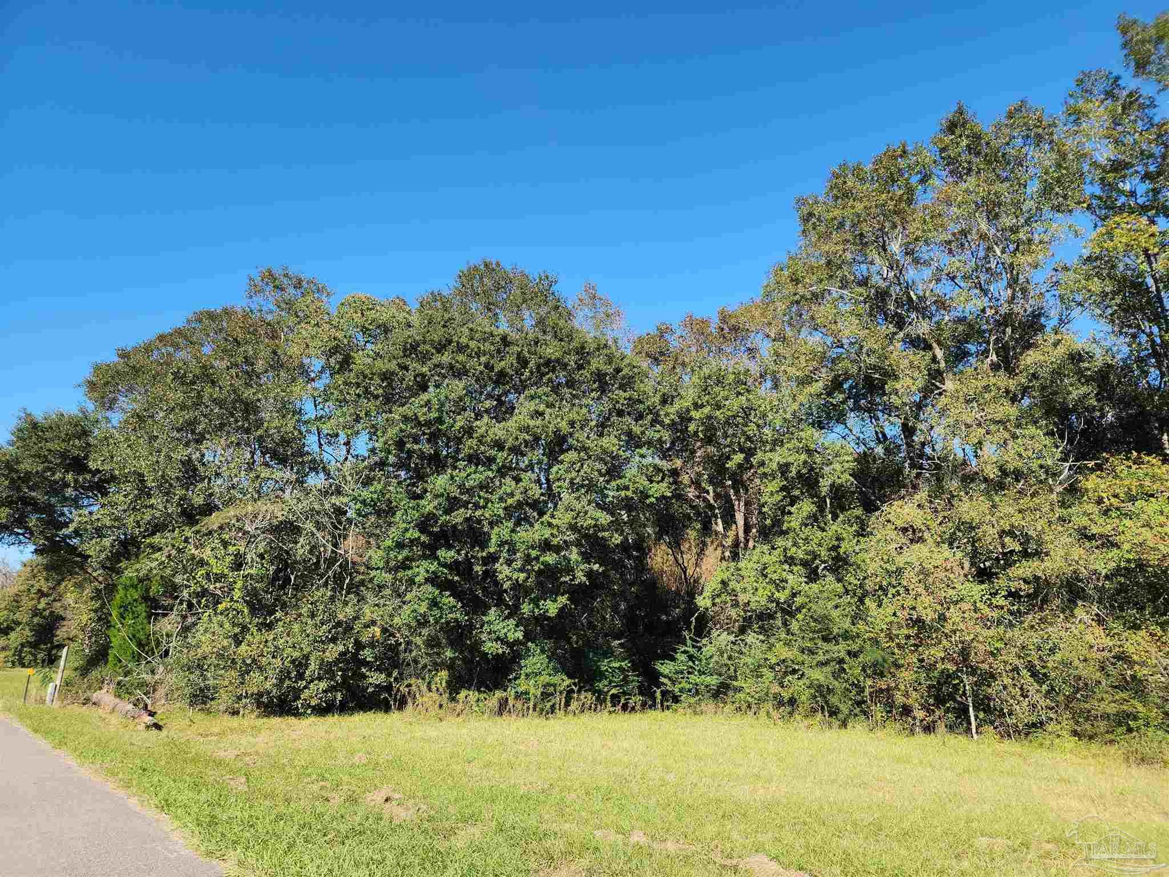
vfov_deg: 58.9
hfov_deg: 73.9
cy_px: 438
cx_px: 584
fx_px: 777
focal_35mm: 23
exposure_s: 1/577
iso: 12
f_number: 1.8
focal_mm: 6.4
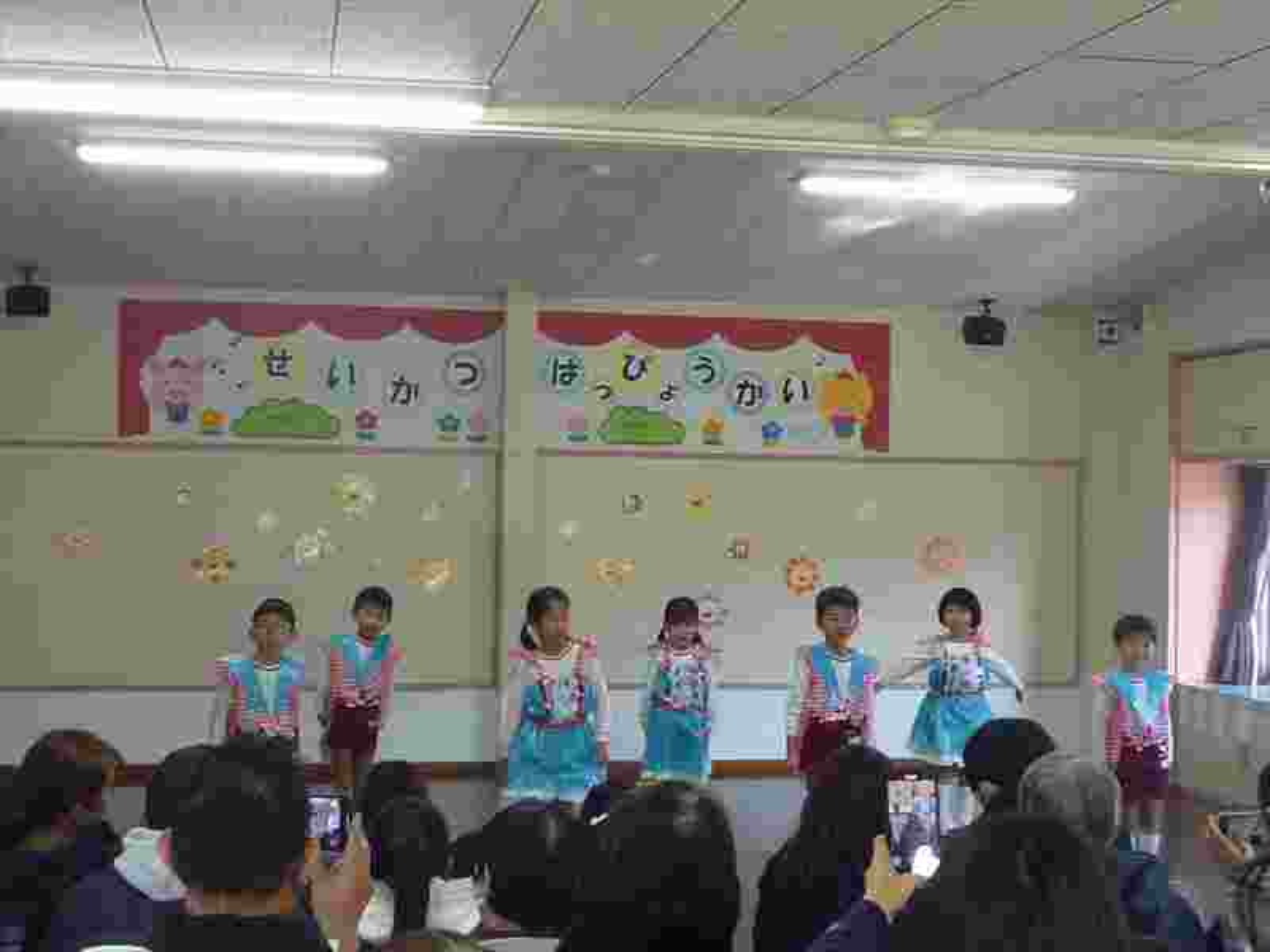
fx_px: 2018
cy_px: 476
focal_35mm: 55
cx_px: 635
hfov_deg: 34.9
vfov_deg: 26.6
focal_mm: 4.9
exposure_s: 1/60
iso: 200
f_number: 2.9
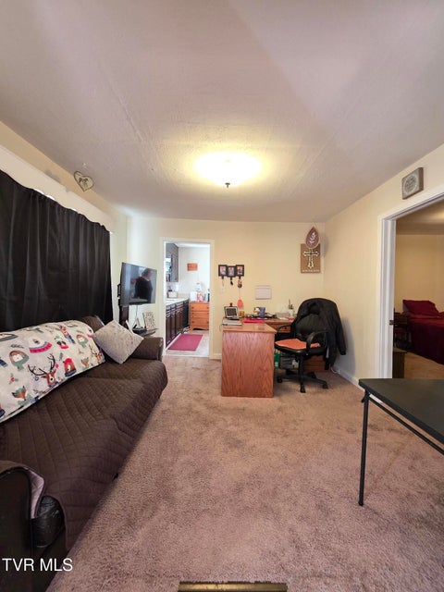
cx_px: 222
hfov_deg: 89.9
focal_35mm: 13
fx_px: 222
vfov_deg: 106.2
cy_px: 296
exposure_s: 1/60
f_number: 1.9
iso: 400
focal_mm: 2.2
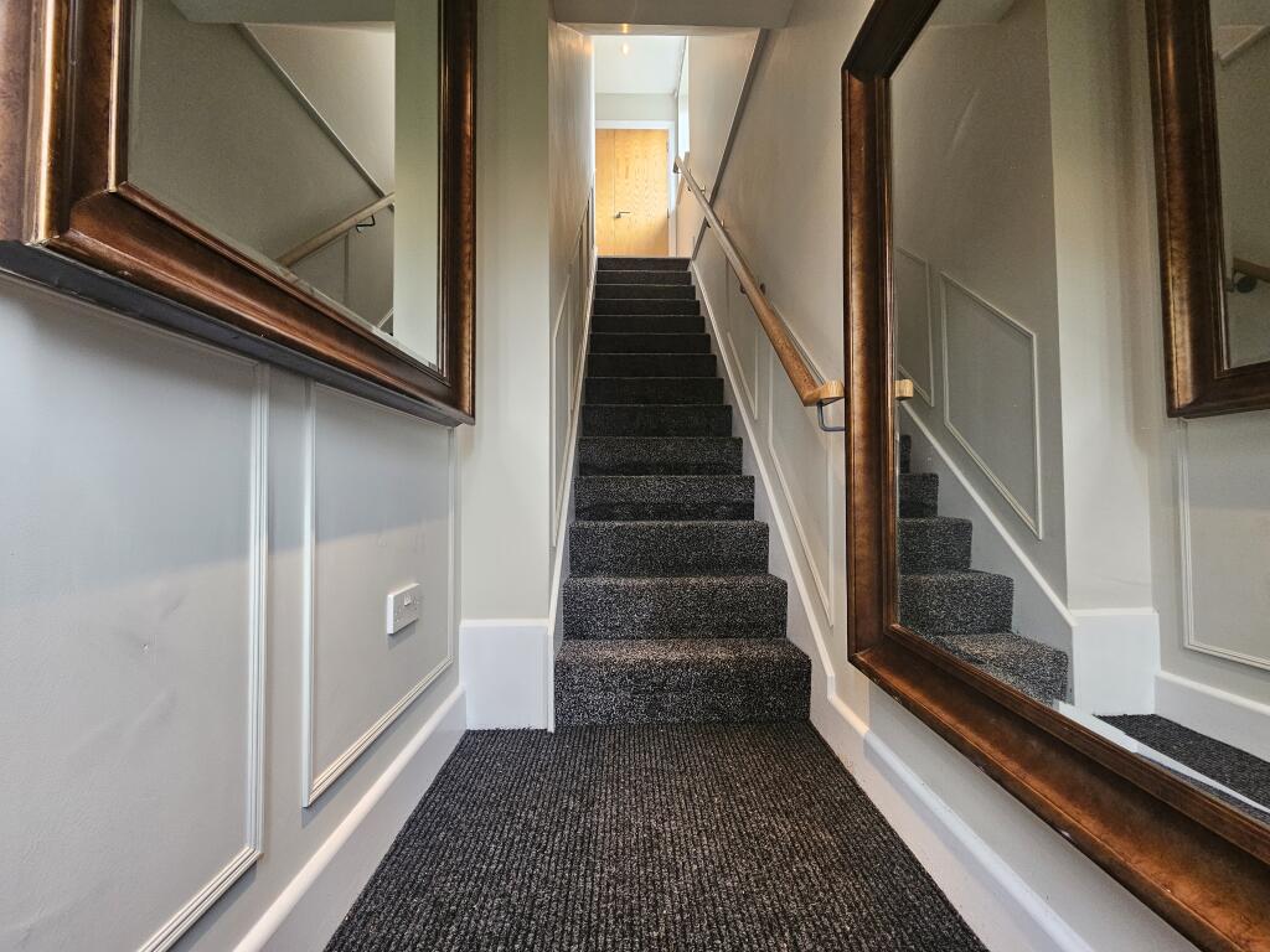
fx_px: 477
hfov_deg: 106.2
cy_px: 476
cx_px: 635
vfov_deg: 89.9
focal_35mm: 13
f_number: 2.2
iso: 320
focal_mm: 2.2
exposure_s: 1/33.3
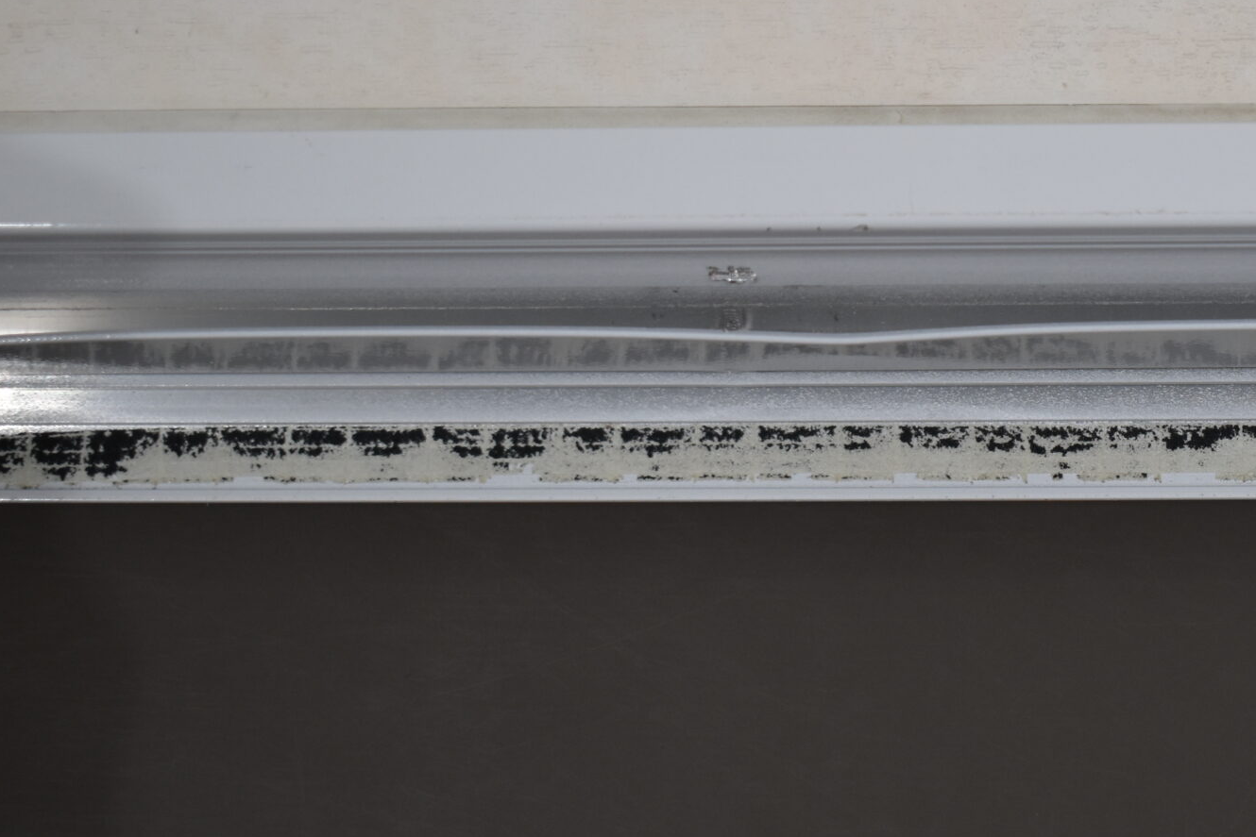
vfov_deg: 17.5
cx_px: 1068
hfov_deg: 25.4
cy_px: 407
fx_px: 2720
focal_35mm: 78
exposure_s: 1/250
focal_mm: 27
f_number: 4
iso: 400
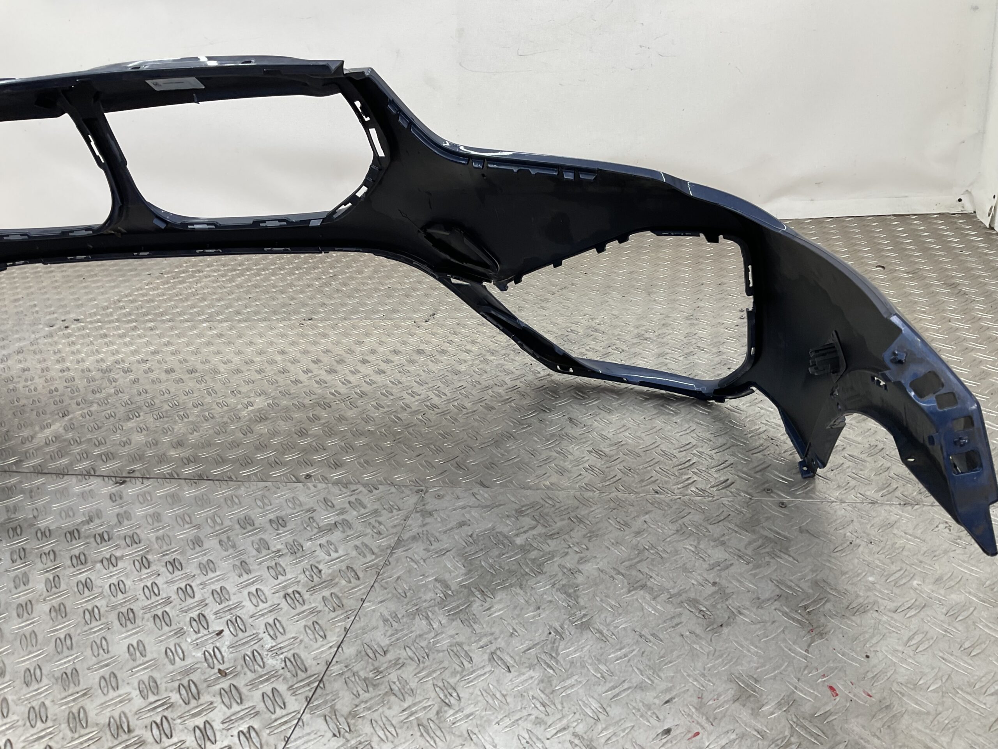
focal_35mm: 29
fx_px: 836
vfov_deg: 48.2
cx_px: 499
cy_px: 374
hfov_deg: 61.7
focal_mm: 3
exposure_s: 1/120
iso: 25
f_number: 1.8
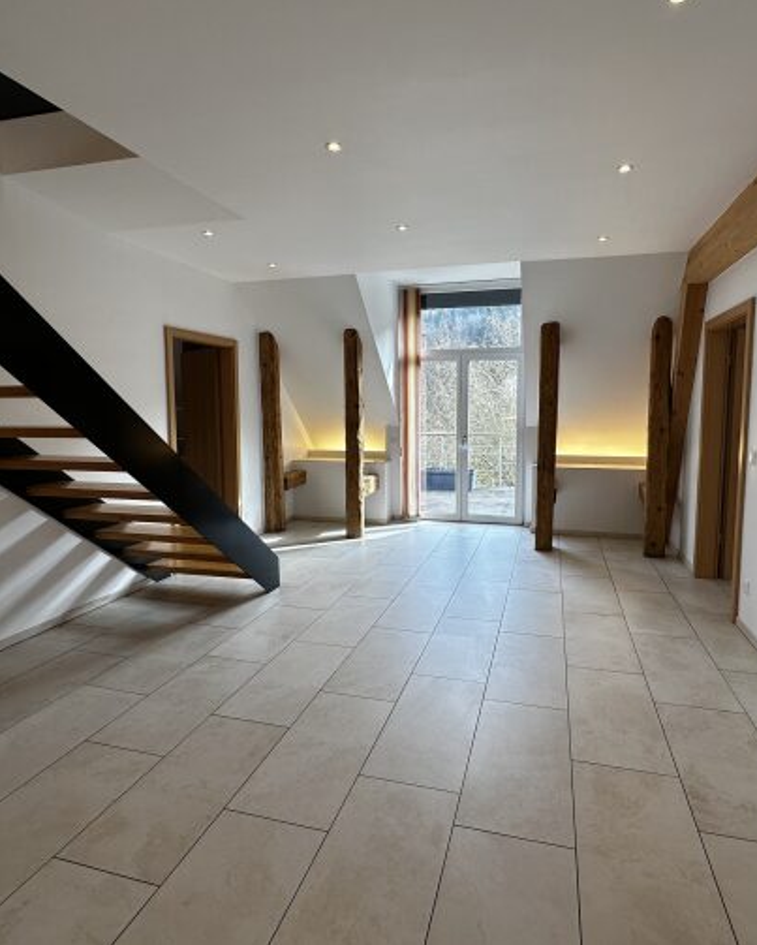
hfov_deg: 70.7
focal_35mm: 19
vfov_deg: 83.2
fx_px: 532
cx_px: 413
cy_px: 456
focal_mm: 2.22
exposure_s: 1/101
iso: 40
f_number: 2.2
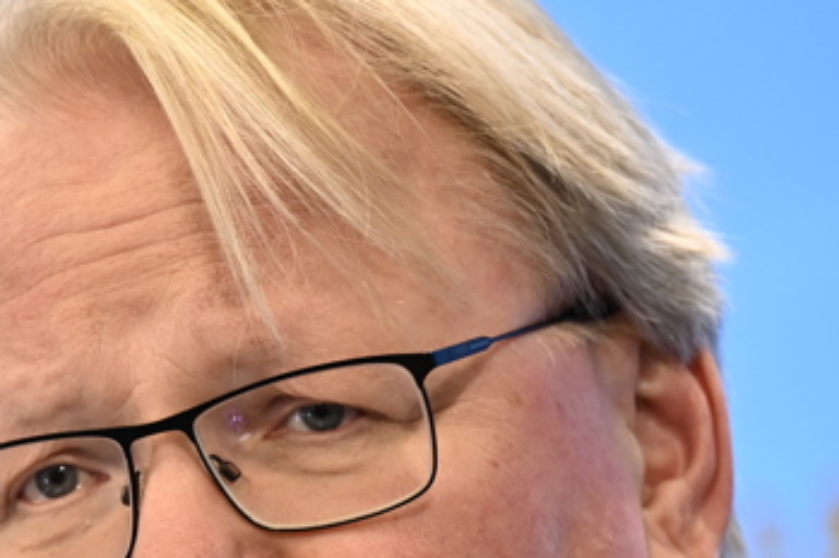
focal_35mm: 780
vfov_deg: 1.8
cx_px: 118
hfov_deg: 2.6
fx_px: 18161
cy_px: 645
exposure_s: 1/250
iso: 800
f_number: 2.8
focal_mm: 200
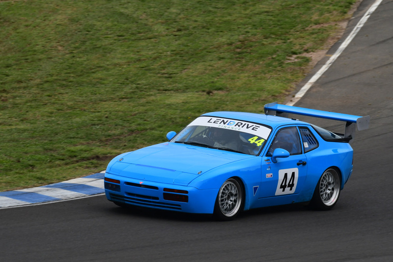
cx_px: 196
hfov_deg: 3.1
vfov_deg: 2.0
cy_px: 131
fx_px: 7371
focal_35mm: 675
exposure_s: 1/640
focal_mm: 450
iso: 400
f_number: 11
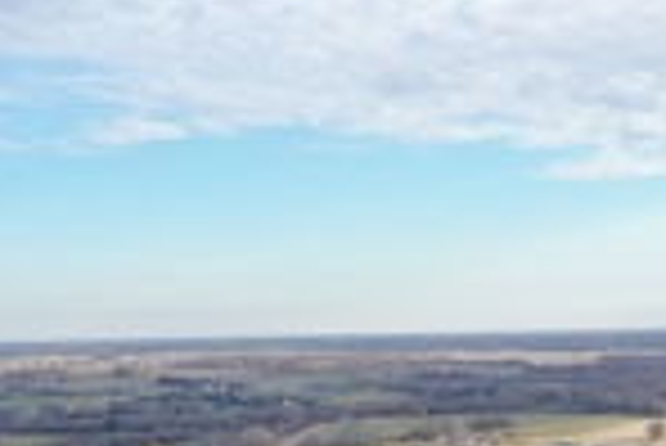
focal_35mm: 85
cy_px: 640
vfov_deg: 15.1
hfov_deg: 23.6
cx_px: 504
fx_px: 1574
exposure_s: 1/240
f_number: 5
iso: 100
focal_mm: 10.26
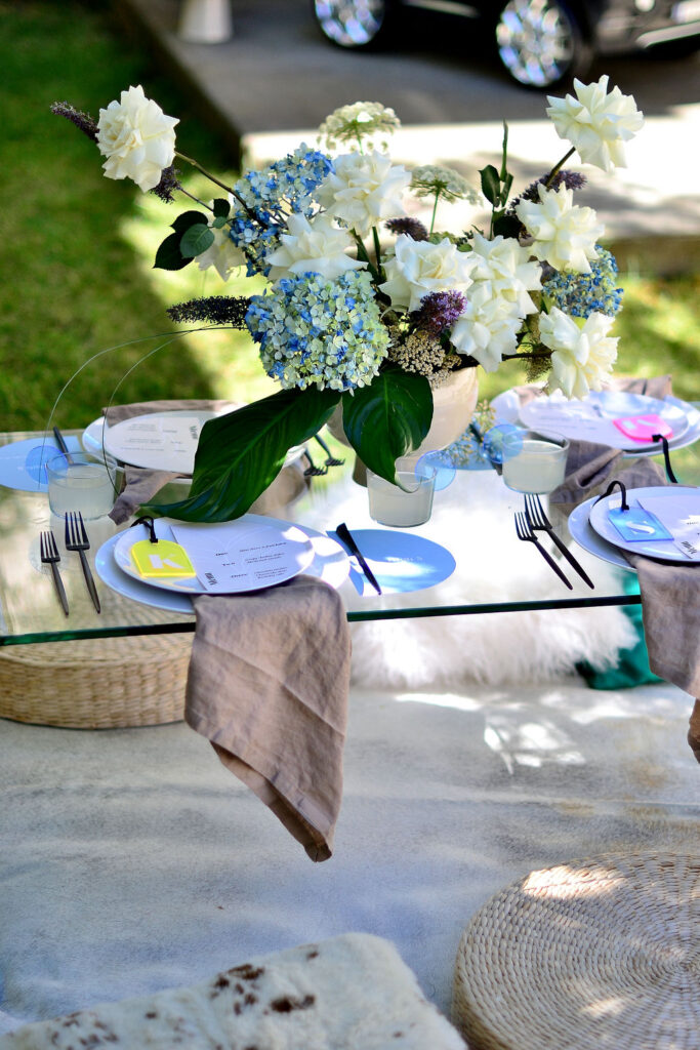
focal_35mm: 75
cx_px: 350
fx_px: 2187
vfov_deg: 27.0
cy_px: 525
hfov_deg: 18.2
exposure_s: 1/1000
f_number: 1.4
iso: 100
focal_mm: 50
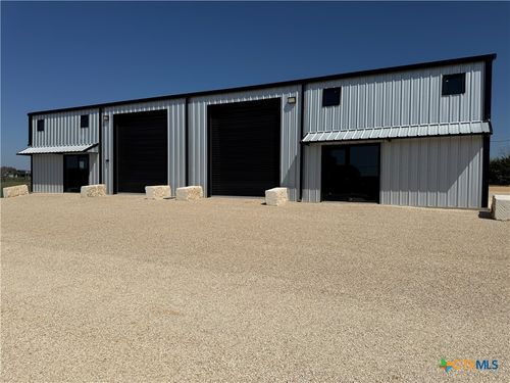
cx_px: 255
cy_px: 192
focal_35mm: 24
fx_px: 354
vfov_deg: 56.8
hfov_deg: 71.6
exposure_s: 1/14286
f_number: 1.78
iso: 80
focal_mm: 6.76
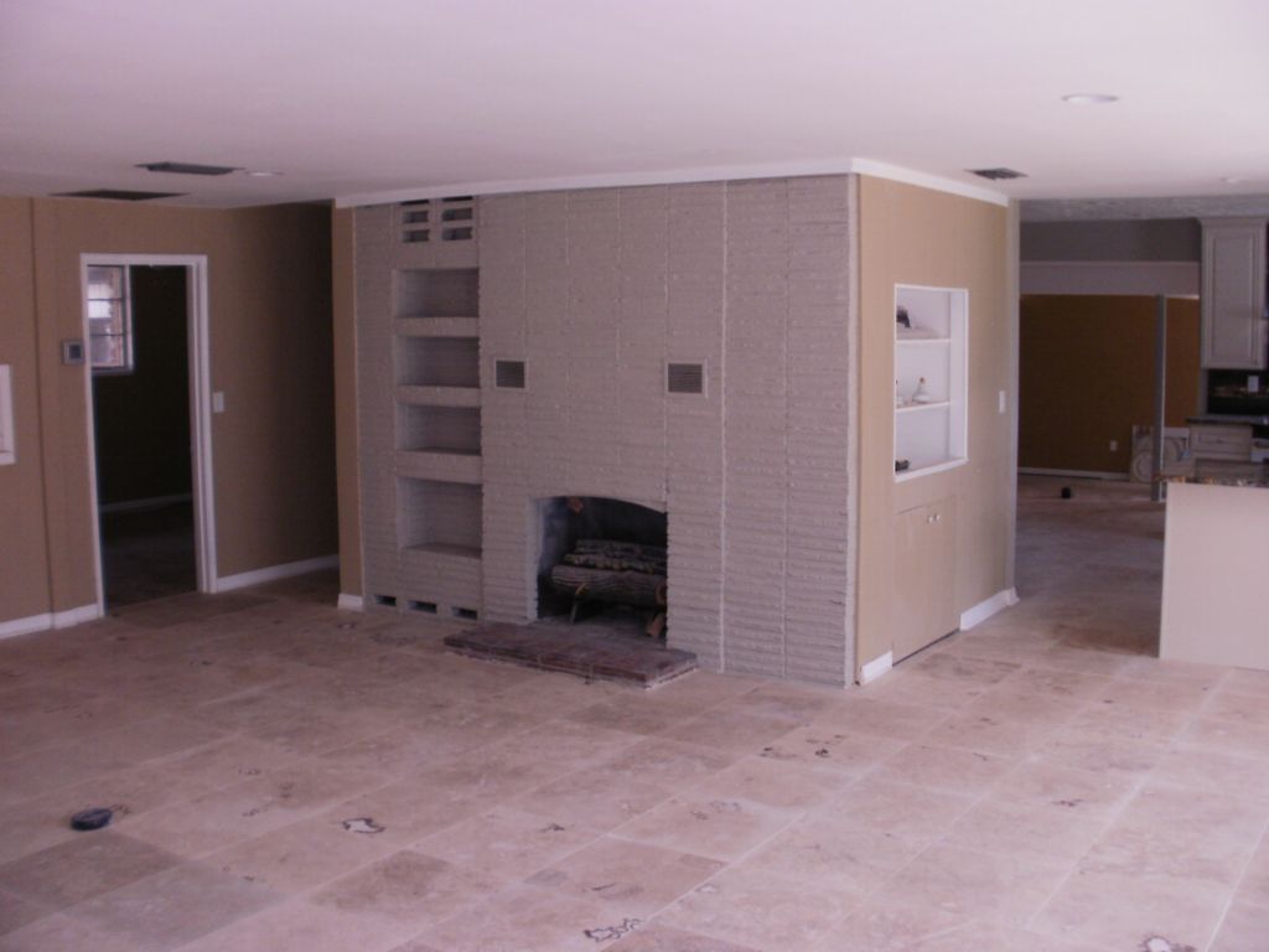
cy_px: 476
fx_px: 1320
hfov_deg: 51.4
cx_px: 634
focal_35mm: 36
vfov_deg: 39.7
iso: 100
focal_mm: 6.3
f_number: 3.5
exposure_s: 1/50
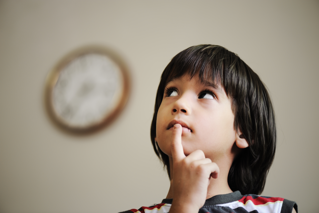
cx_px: 160
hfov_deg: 19.5
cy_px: 106
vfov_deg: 13.0
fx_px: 930
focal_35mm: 105
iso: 250
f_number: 3
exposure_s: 1/80
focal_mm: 105
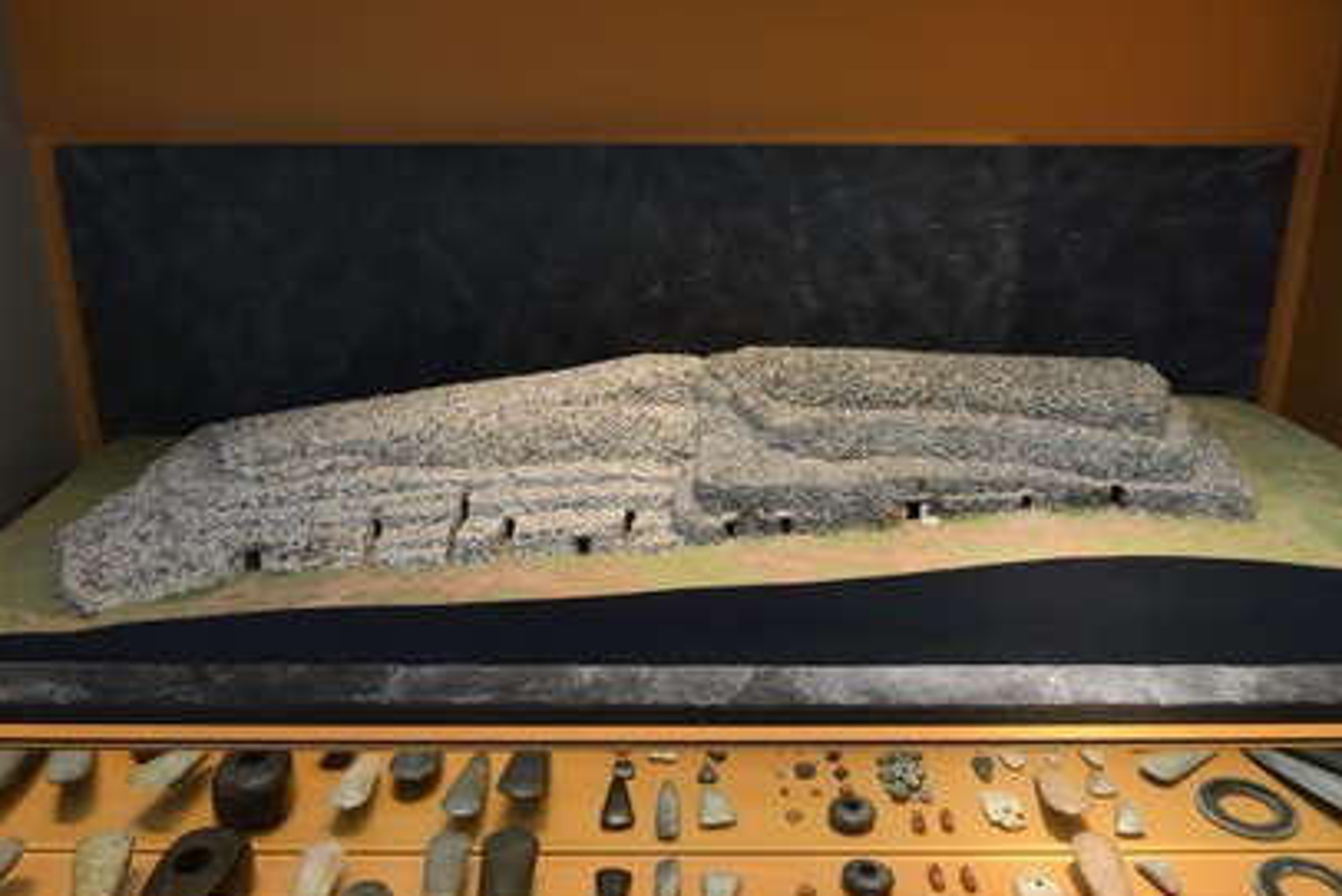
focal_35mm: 30
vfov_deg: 43.6
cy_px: 453
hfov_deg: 61.9
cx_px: 664
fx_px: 1119
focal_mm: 29
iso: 800
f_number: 4.5
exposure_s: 1/60
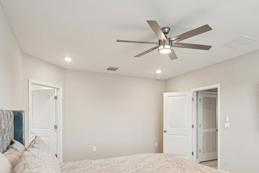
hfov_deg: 73.7
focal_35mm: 24
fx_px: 173
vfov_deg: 51.3
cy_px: 125
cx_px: 139
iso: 400
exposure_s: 1/20
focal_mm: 16
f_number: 8
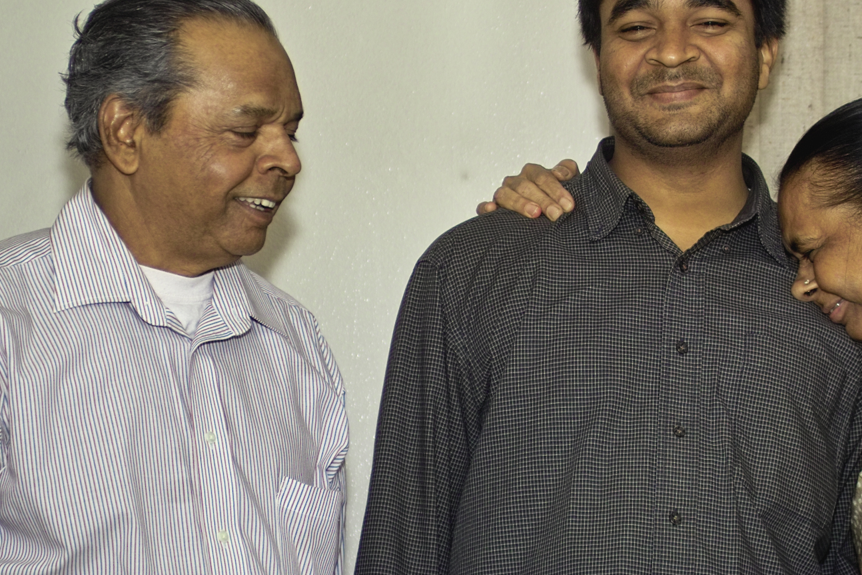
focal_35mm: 149
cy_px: 241
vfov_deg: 9.2
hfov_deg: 13.8
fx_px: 3568
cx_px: 547
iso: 100
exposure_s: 1/30
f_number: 2.8
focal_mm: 50
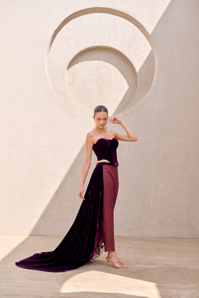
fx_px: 415
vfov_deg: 39.6
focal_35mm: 50
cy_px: 149
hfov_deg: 27.0
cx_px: 100
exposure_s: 1/250
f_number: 6.3
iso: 160
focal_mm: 50
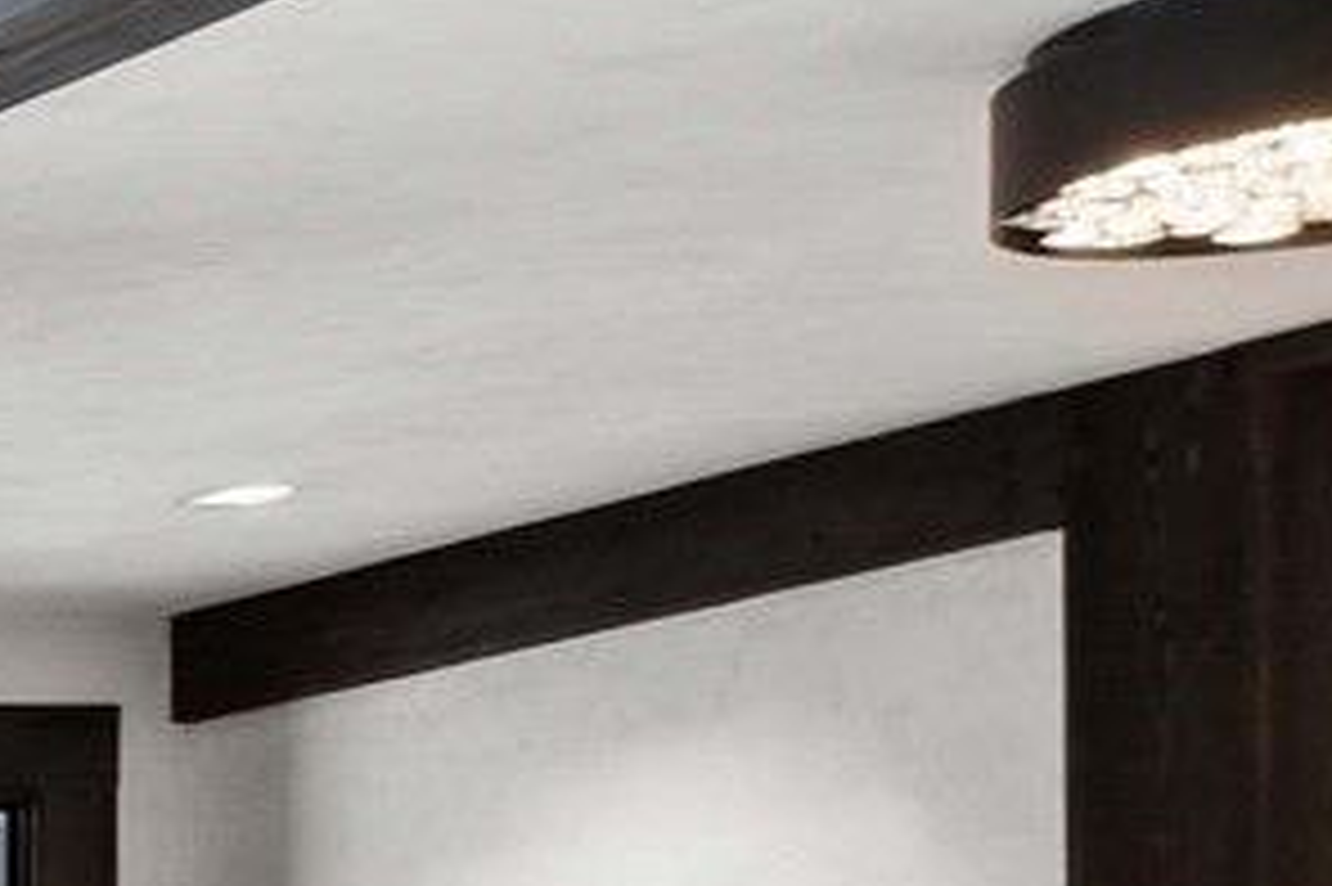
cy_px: 1475
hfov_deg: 9.6
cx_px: -3344
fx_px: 4068
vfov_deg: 11.7
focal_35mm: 110
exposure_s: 1/10
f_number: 6.3
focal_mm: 10
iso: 100
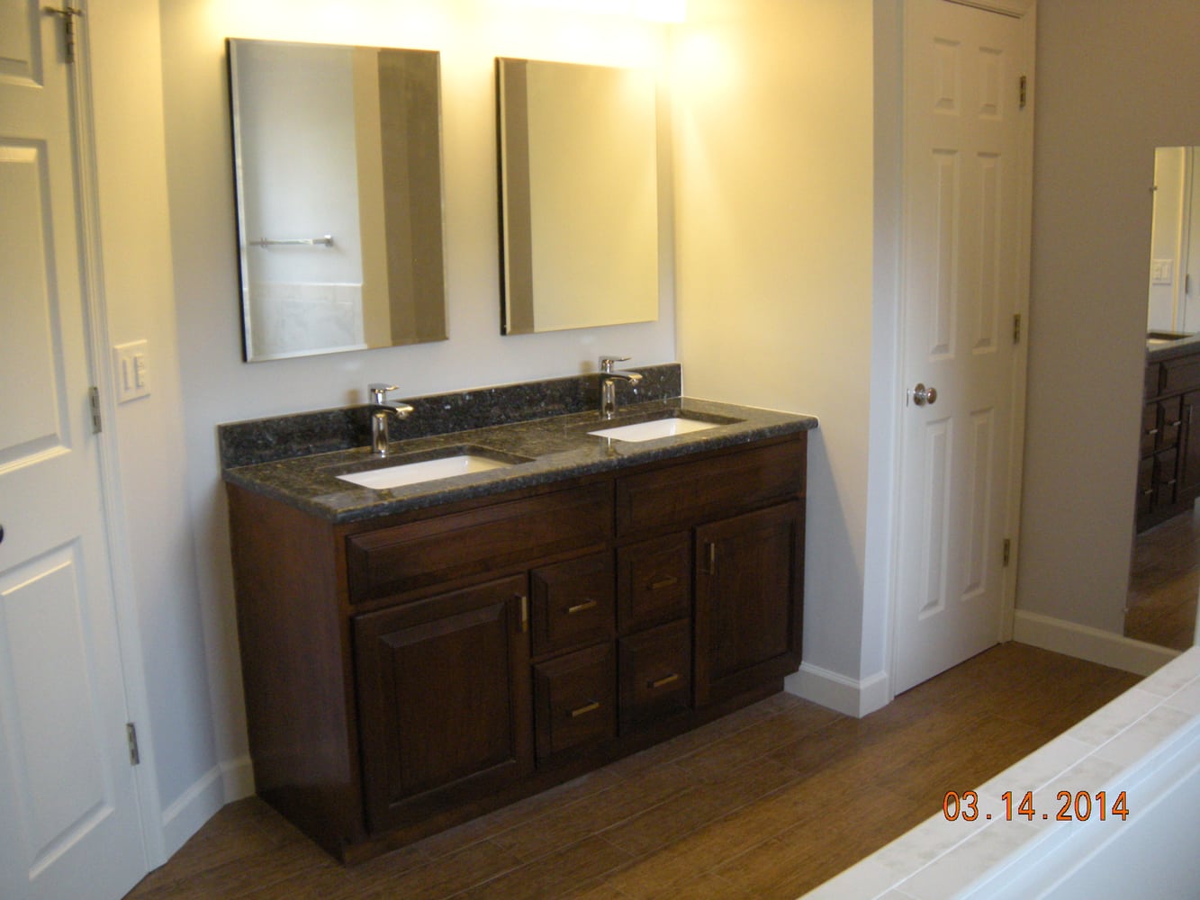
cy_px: 450
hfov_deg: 52.6
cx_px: 600
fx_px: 1213
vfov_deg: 40.7
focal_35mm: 35
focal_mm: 5.9
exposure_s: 1/57.8
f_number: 3.8
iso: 269
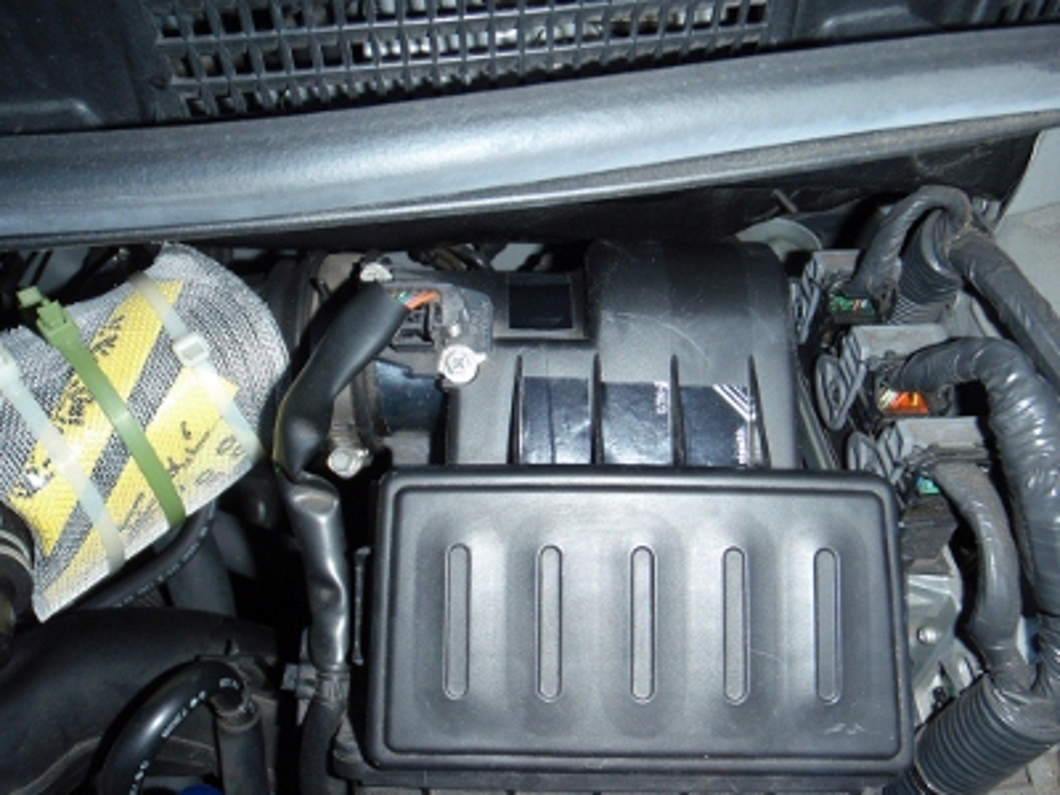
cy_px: 398
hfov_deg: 63.4
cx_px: 530
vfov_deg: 49.7
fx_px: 857
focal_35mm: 28
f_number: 3.5
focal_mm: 5
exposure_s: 1/30
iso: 100
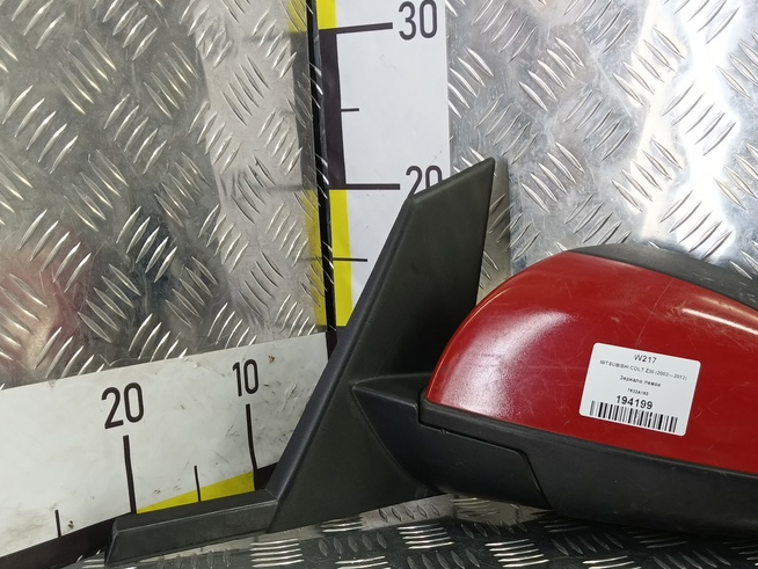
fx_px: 789
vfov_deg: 38.5
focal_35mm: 36
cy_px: 436
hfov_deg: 50.7
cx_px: 488
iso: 149
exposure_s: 1/50
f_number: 1.6
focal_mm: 4.11
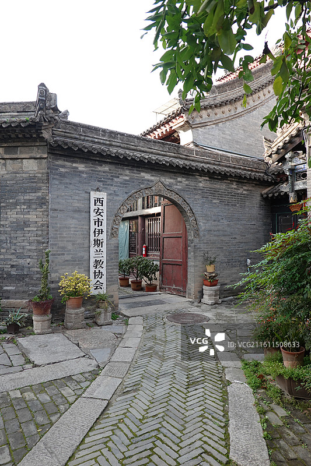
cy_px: 233
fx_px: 311
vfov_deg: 73.8
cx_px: 156
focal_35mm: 24
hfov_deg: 53.1
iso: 125
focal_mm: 9
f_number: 2.8
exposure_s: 1/160
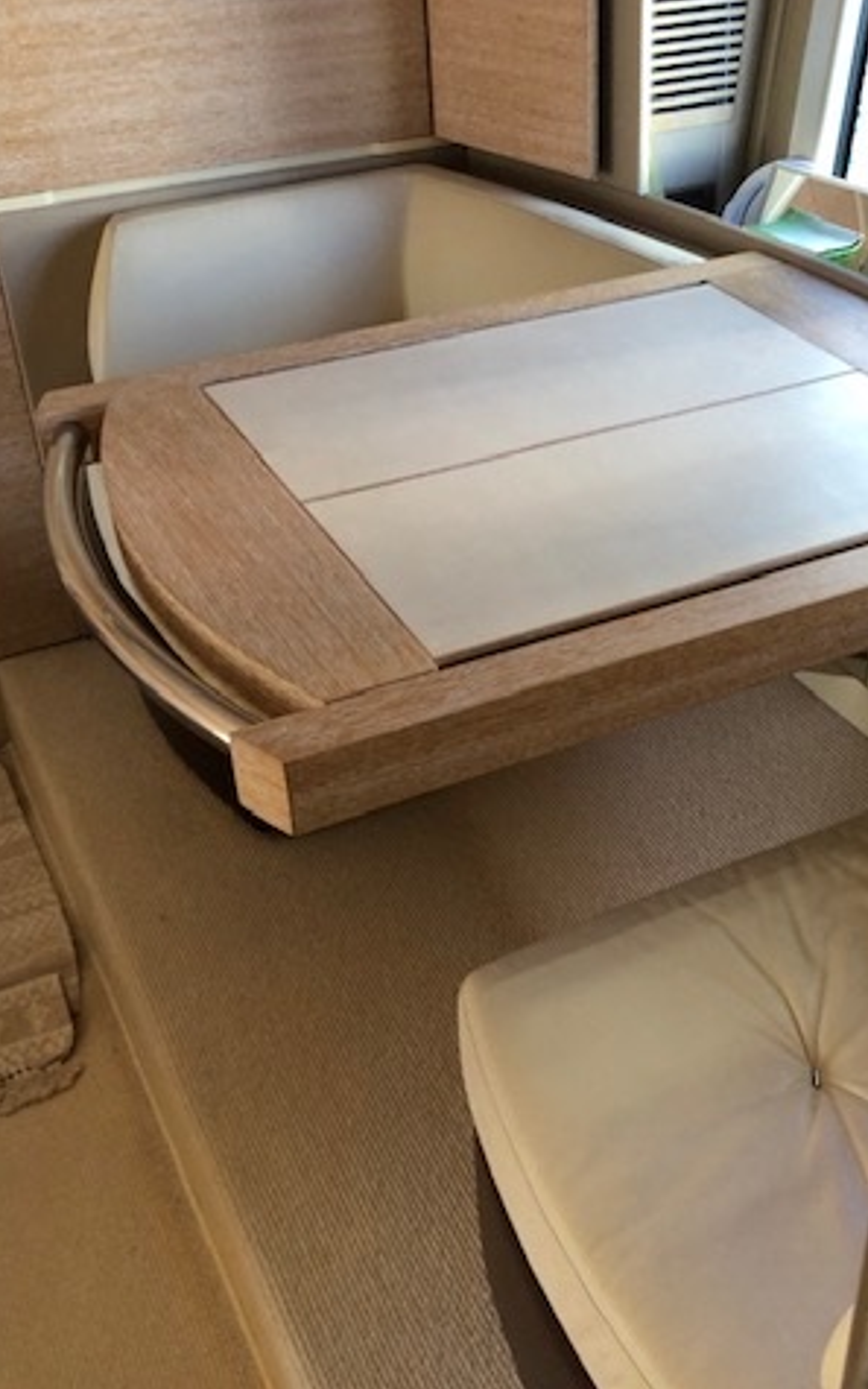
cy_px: 693
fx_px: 1514
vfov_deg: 49.3
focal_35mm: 40
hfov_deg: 31.7
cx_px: 590
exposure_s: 1/15
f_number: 1.8
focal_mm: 3.99
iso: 50
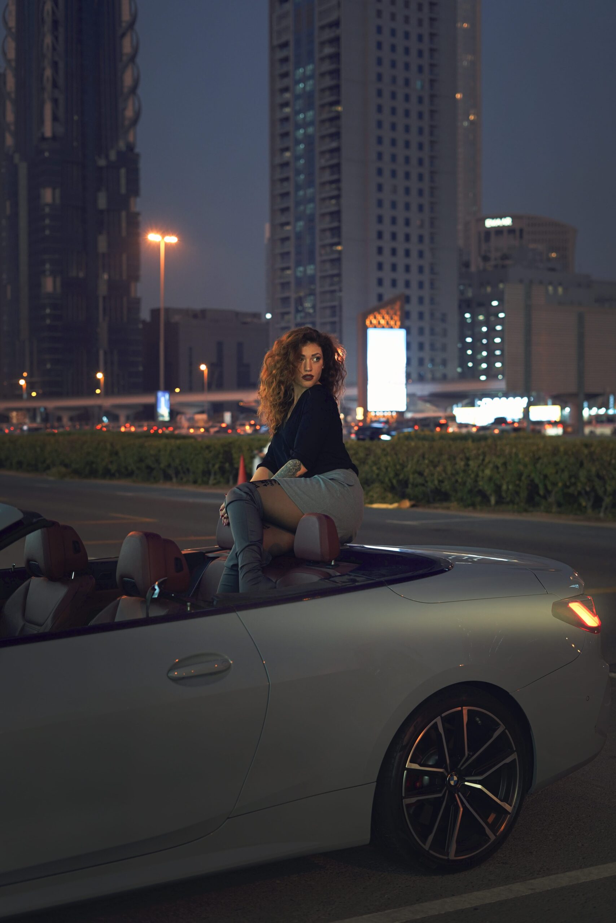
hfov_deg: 27.0
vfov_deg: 39.6
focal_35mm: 50
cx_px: 308
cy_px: 462
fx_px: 1283
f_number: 2.8
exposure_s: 1/60
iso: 800
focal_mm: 50
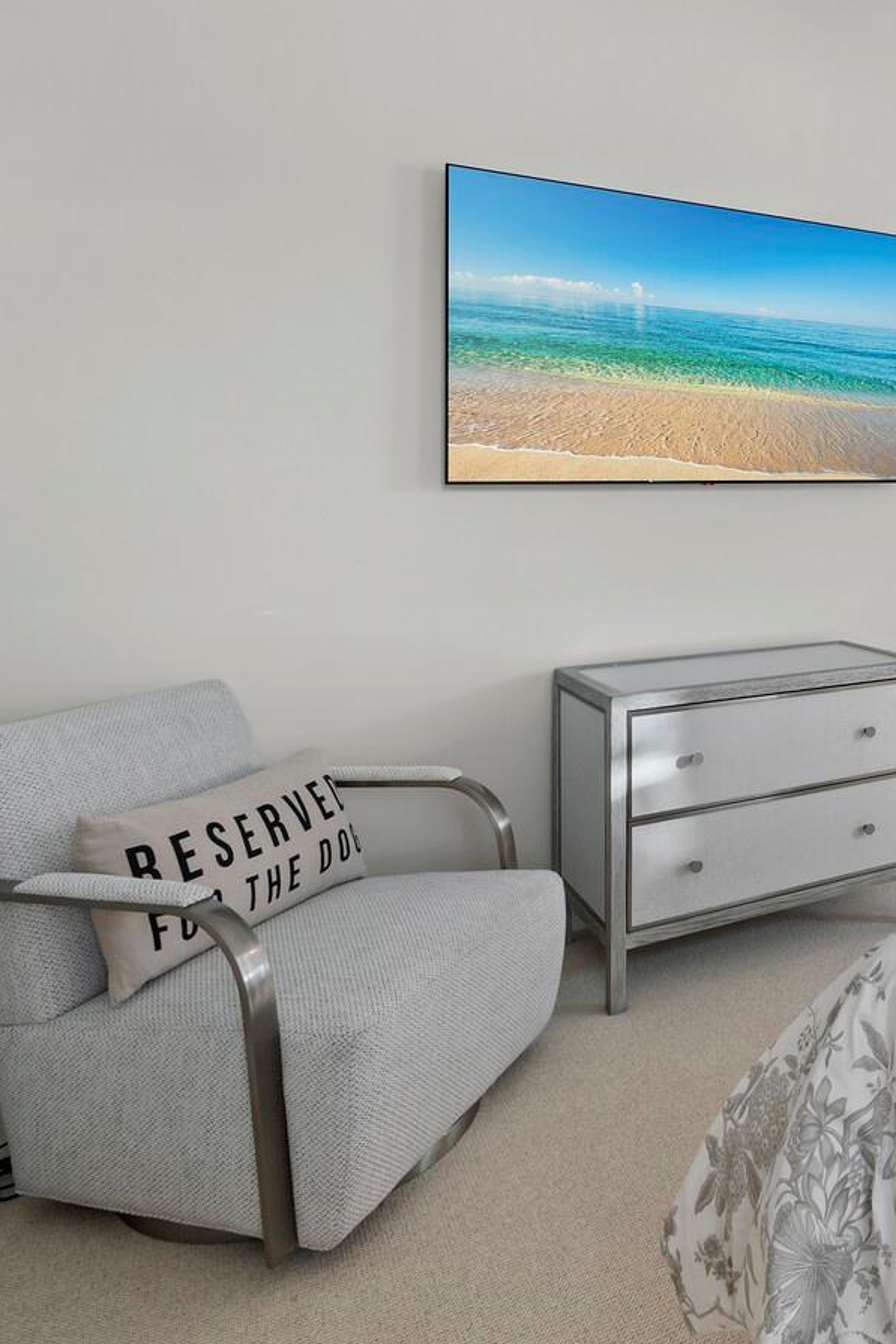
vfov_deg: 68.1
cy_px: 487
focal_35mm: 26
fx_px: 970
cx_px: 894
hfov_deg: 42.8
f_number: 10
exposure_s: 1.6
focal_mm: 7
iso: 250
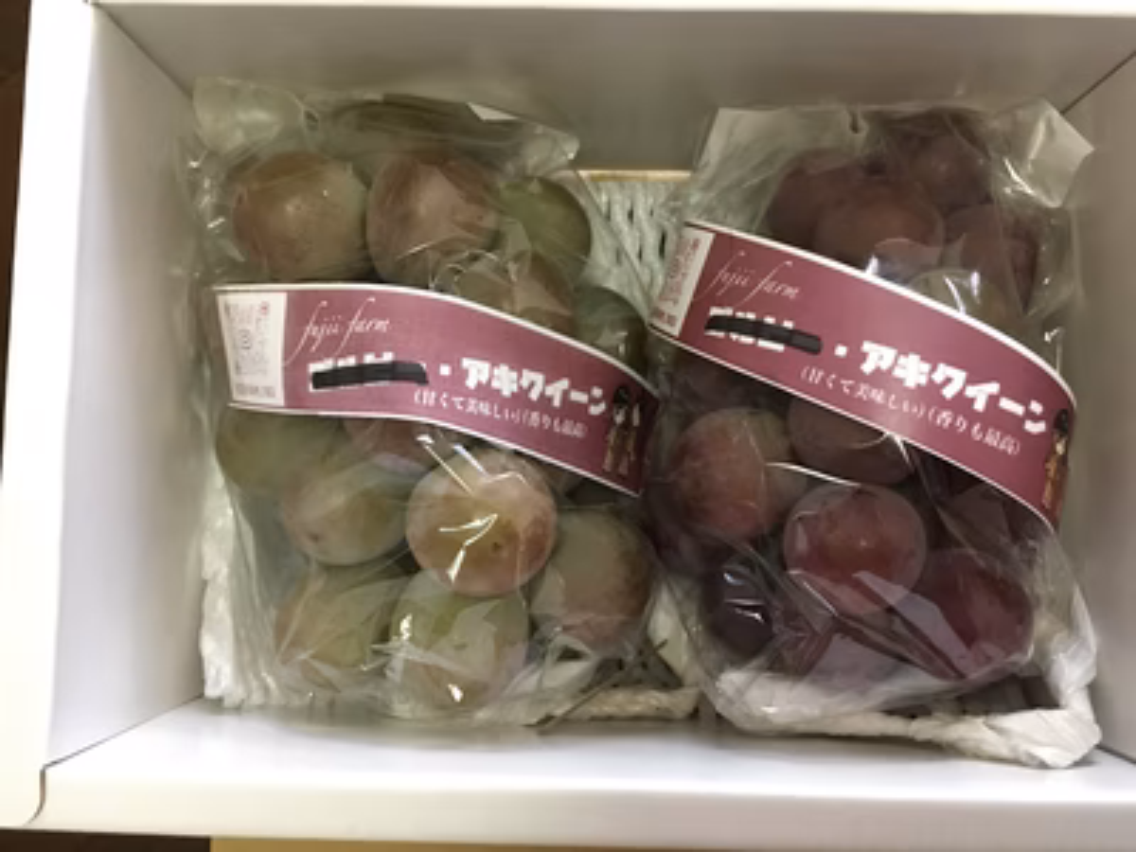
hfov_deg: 61.7
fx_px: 952
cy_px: 426
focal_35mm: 29
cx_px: 568
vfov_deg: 48.2
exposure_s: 1/30
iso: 200
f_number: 2.2
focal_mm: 4.15
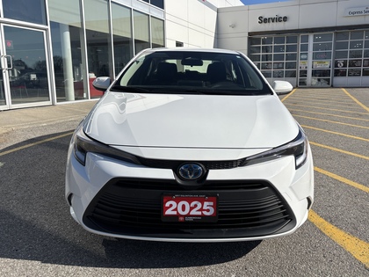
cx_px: 184
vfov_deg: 53.1
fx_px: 277
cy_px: 138
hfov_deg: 67.3
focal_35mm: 26
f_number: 1.6
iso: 50
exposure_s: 1/7194
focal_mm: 5.96
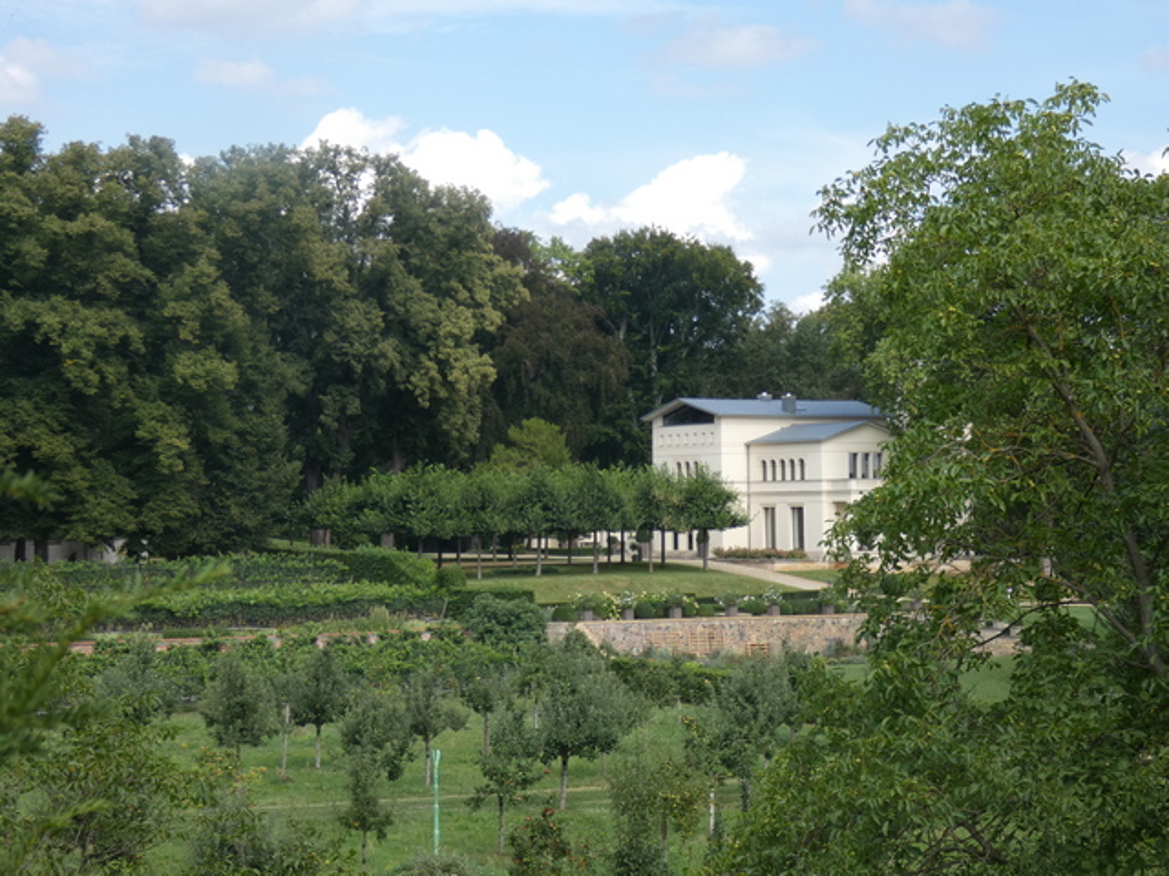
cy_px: 438
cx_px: 584
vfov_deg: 18.2
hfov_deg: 24.1
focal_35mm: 81
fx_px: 2735
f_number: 4.5
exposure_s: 1/320
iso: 80
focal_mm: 14.5
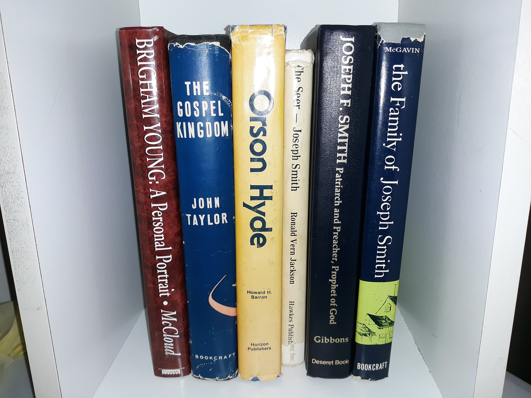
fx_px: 430
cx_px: 266
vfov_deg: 49.7
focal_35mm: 28
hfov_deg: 63.4
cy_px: 199
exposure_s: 1/120
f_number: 1.7
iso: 64
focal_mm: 3.7
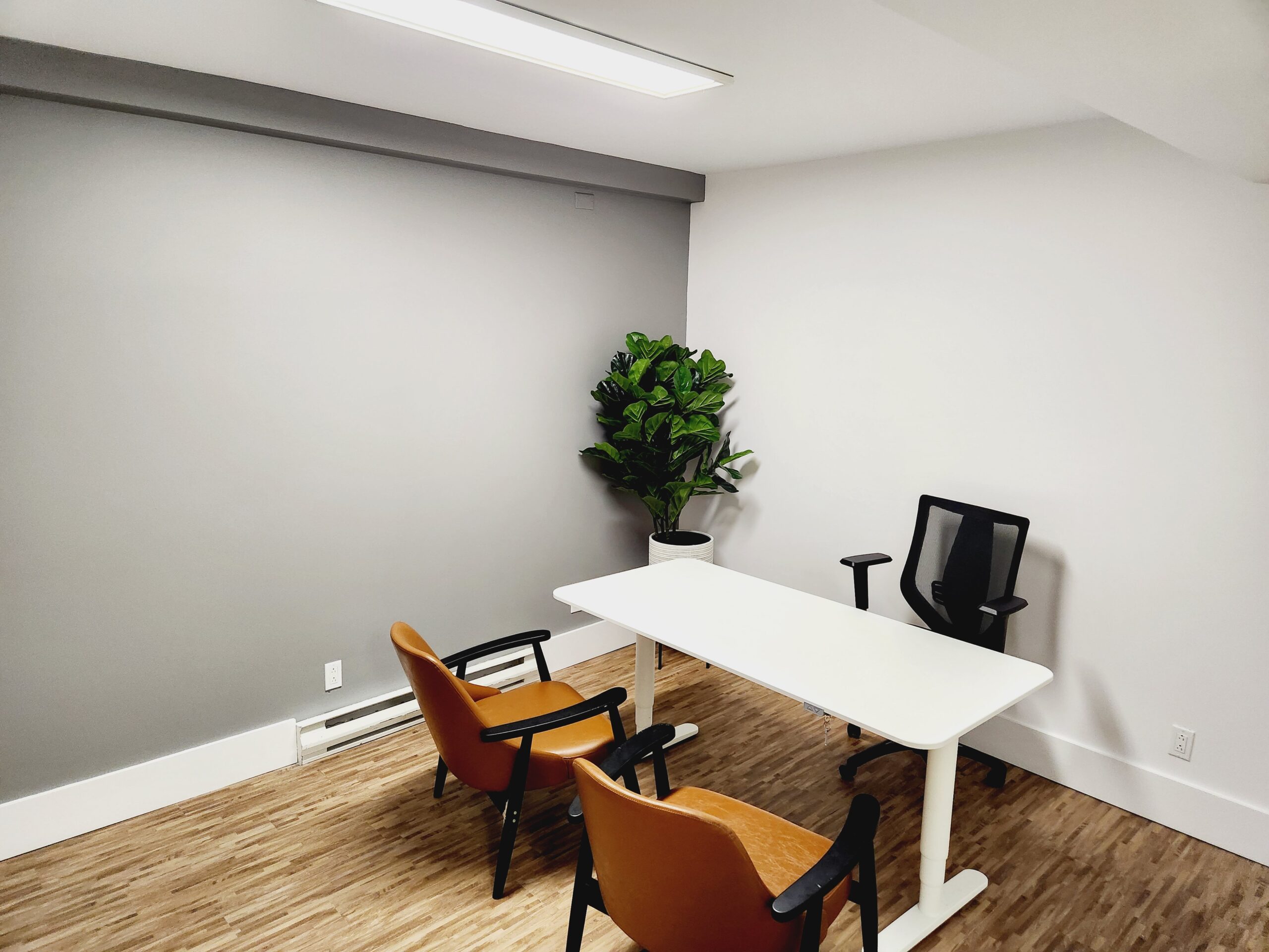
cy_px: 476
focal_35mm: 23
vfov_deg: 58.9
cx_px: 634
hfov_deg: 73.9
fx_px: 843
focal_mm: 5.4
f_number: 1.8
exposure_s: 1/120
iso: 250
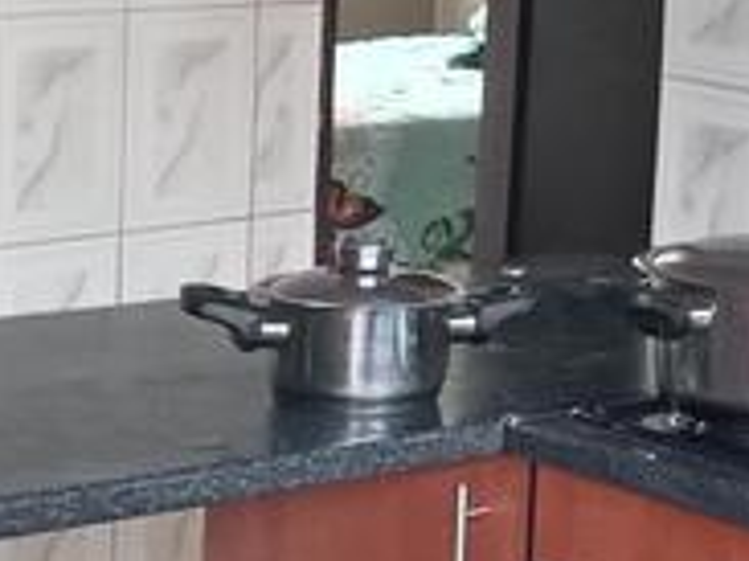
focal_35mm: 118
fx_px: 2552
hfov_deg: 15.9
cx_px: 966
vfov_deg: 12.4
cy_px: -25
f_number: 1.8
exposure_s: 1/20
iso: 1508
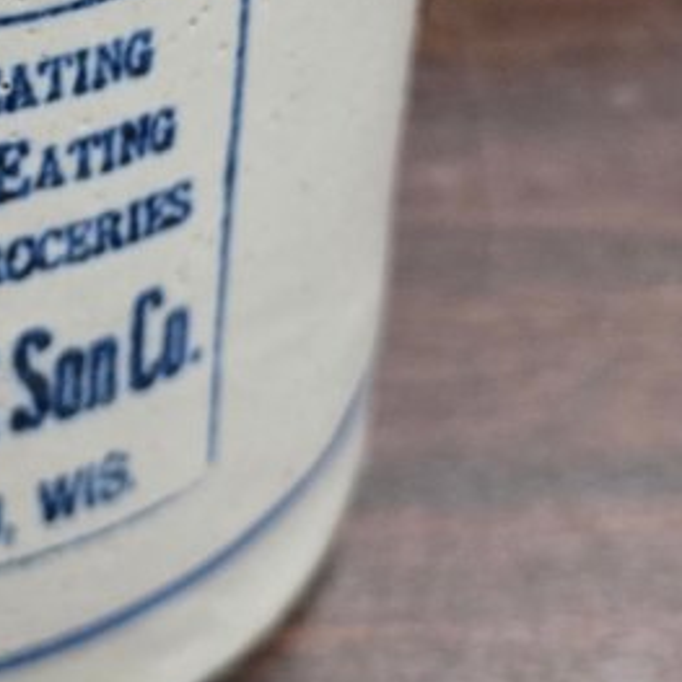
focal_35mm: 117
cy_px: -58
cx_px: -30
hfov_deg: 14.6
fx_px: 2608
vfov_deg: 14.6
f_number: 1.7
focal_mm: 6.3
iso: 500
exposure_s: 1/120
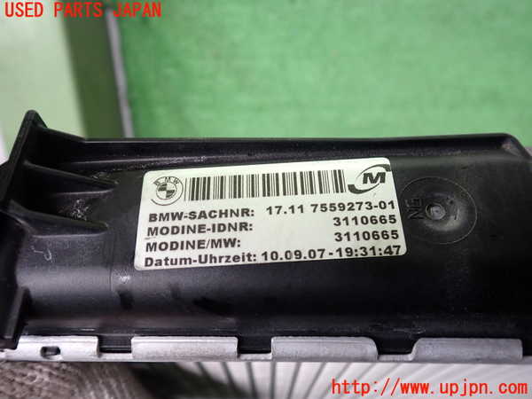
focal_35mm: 30
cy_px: 200
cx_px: 266
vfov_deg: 46.8
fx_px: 461
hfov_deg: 60.0
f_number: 2.3
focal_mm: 5.4
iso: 200
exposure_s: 1/50
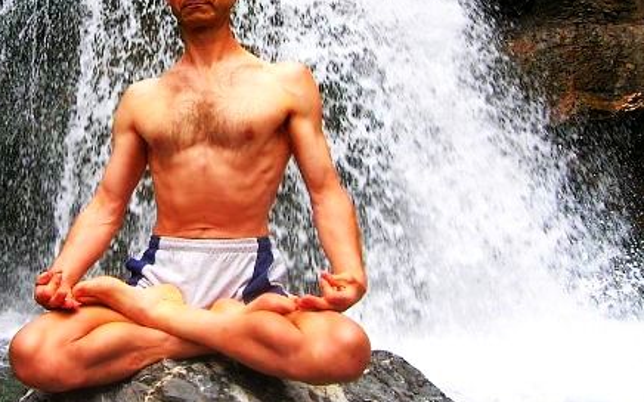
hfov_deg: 33.0
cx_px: 183
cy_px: 116
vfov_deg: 21.1
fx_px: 1070
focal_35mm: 61
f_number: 4.9
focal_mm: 5.7
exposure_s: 1/250
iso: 50
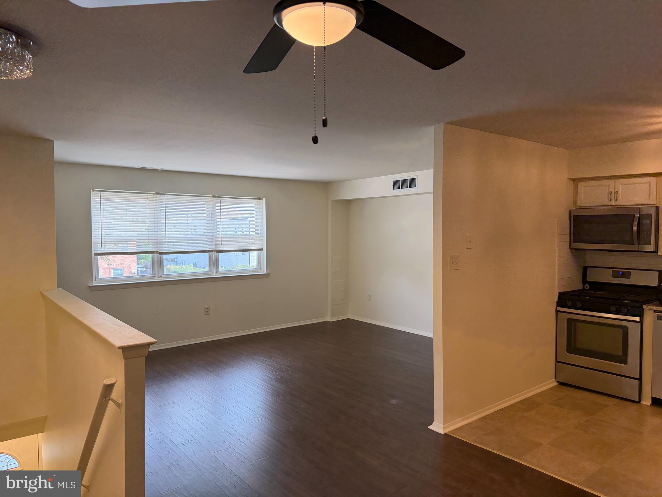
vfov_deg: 56.8
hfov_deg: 71.6
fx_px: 459
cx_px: 331
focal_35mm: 24
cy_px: 248
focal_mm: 6.76
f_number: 1.78
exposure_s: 1/234
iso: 200
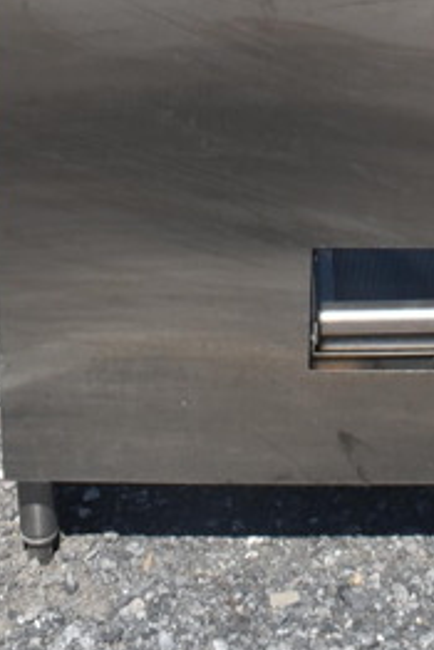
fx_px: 1697
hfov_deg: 14.5
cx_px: 340
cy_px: -227
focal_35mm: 94
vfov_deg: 19.7
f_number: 8
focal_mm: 18
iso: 100
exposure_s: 1/400
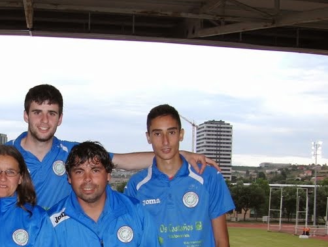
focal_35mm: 53
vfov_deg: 26.9
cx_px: 73
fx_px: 502
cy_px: 206
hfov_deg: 35.2
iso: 100
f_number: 2.8
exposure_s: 1/200
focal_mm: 4.6
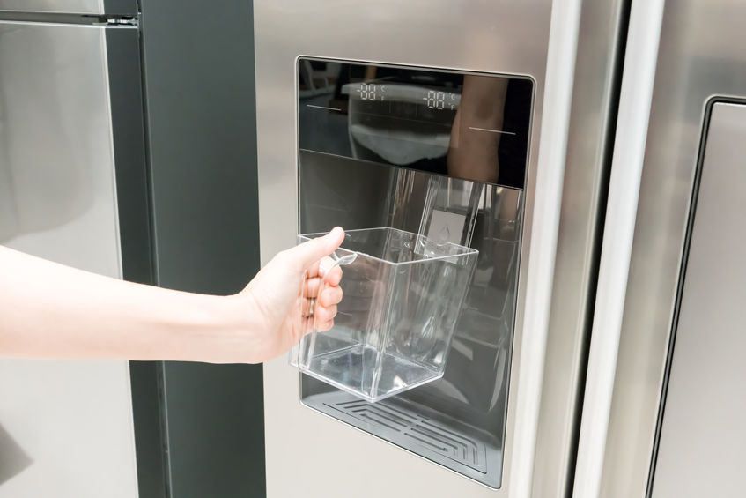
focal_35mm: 35
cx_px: 373
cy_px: 249
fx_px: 725
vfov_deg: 37.9
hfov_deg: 54.4
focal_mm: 35
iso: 6400
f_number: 8
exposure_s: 1/60
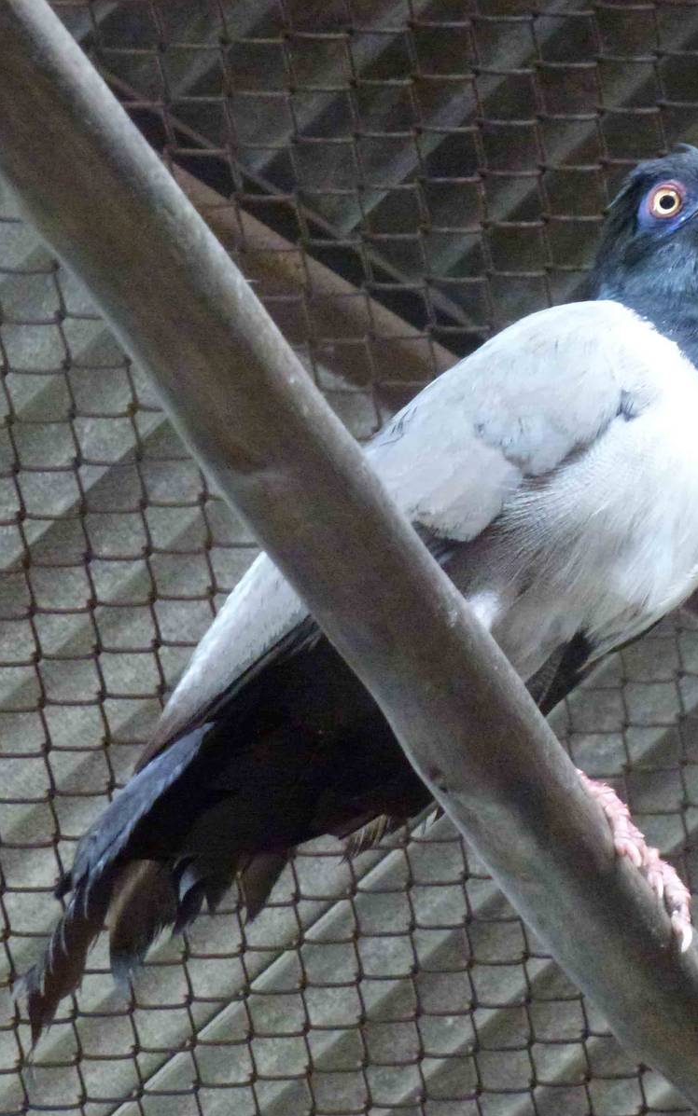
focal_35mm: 238
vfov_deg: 8.8
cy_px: 558
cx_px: 432
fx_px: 7245
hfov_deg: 5.5
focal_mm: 30.1
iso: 800
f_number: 5.4
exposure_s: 1/8
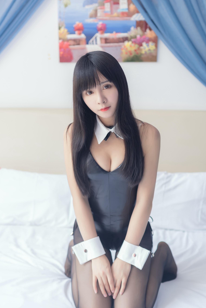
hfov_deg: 29.2
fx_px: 395
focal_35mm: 46
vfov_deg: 42.7
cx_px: 103
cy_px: 164
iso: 200
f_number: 1.8
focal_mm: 35
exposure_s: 1/160
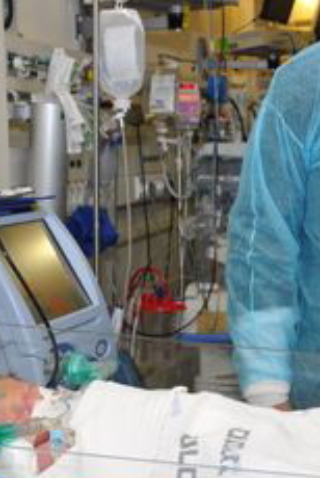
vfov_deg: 23.2
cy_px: 240
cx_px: 405
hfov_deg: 15.0
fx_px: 1162
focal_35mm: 87
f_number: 5.6
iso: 400
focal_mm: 21
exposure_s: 1/50
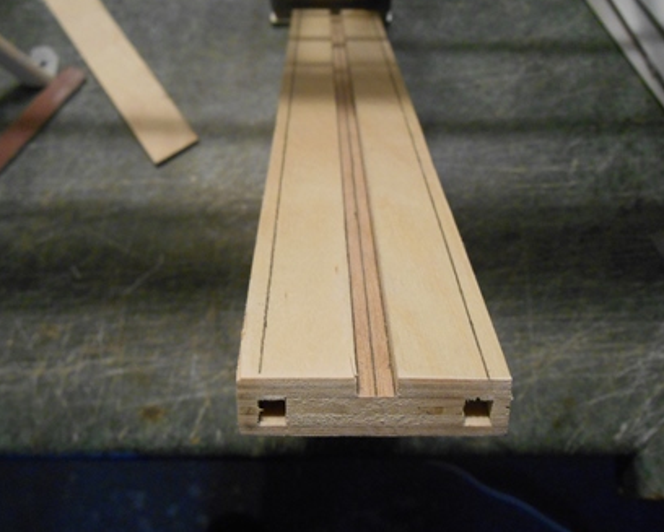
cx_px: 334
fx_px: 629
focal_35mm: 32
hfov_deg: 55.6
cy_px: 290
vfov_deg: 45.8
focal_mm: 4.7
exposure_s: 1/30
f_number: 3.4
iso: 400
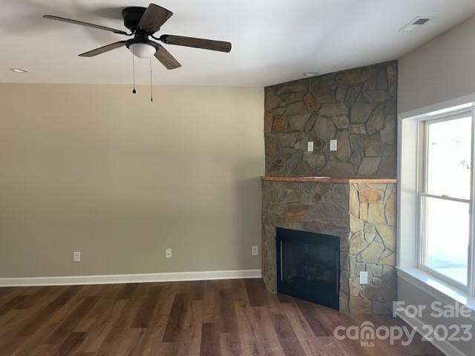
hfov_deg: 67.3
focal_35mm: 26
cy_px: 178
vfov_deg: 53.1
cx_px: 238
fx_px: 357
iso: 125
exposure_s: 1/75
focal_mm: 4.2
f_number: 1.6
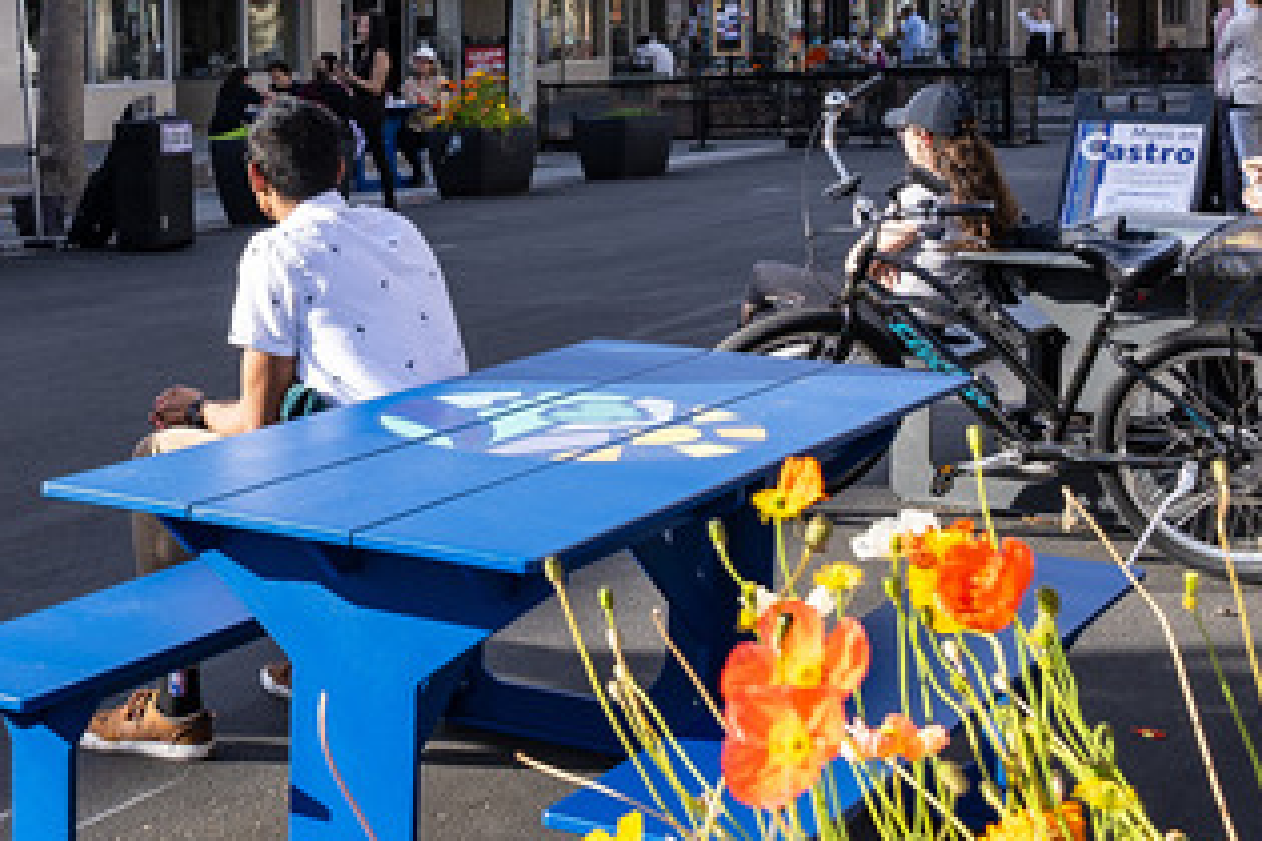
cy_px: 228
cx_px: 162
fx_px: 2278
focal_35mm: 65
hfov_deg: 29.8
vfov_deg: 20.8
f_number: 5
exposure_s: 1/160
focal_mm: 24
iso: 80
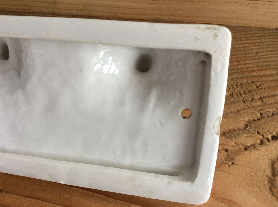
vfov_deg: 44.1
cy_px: 104
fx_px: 257
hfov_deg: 56.9
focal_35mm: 32
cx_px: 139
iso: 64
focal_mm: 3.3
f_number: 2.4
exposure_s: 1/25
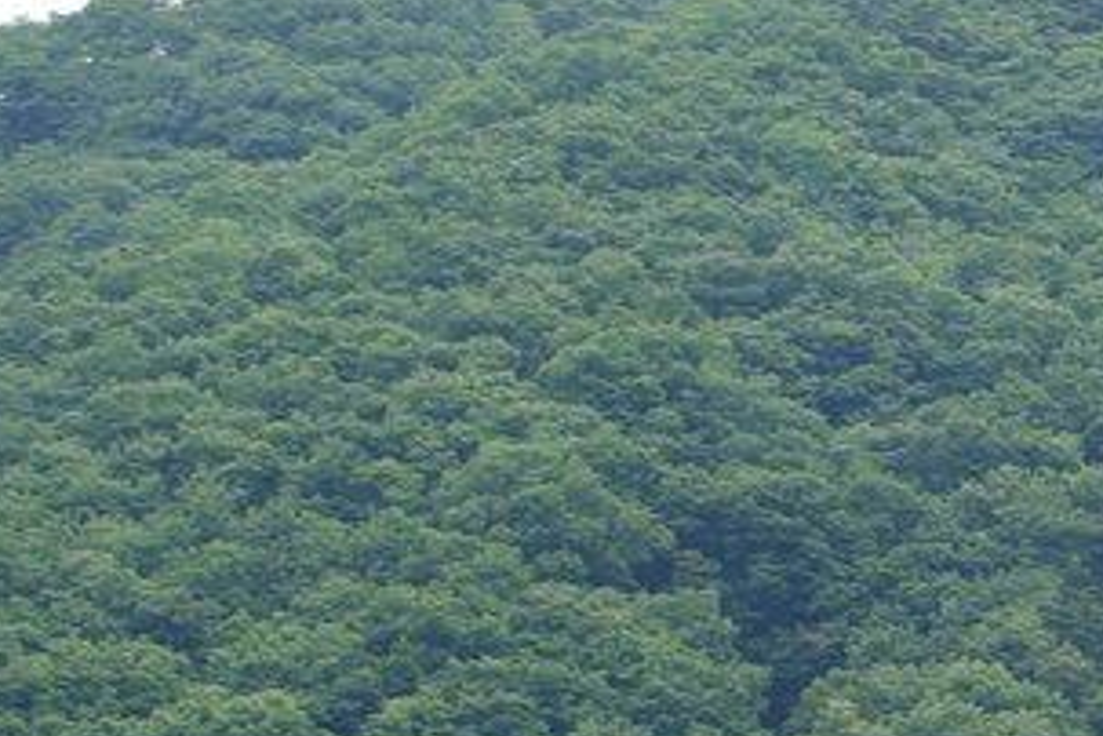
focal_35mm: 232
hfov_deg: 8.3
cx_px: 2417
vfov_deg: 5.9
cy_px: 454
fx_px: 7108
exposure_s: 1/50
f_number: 10
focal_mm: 44
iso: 250
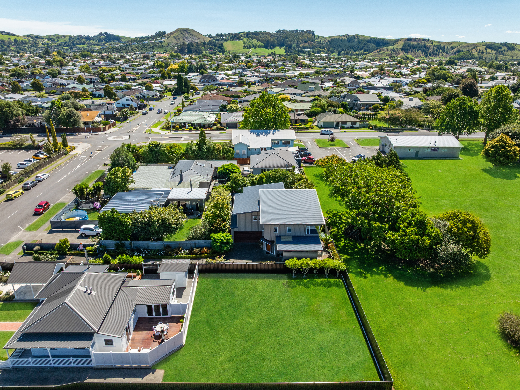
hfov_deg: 71.6
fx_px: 360
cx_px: 260
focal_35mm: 24
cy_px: 195
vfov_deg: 56.8
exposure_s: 1/50
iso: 100
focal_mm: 12.29
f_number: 7.1
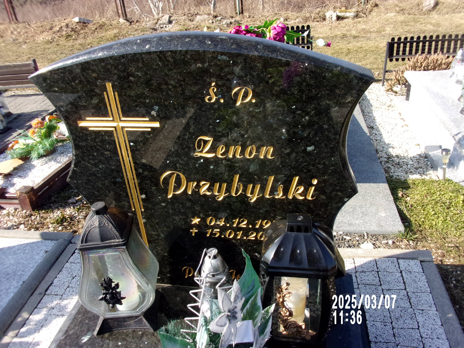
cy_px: 174
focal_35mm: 28
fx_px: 375
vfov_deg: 49.7
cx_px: 232
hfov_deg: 63.4
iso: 200
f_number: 10.8
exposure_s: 1/100
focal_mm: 5.1
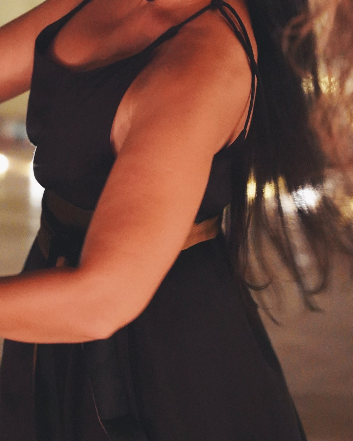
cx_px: 123
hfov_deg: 8.2
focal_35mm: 188
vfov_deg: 10.2
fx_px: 2456
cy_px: 50
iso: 12800
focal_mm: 70
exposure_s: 1/60
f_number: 2.8
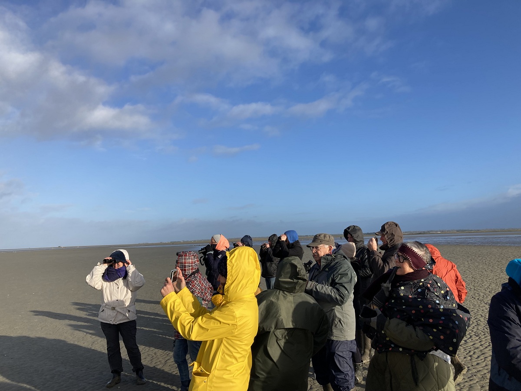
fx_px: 421
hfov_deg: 63.4
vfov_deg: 49.7
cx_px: 260
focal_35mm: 28
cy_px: 196
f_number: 1.8
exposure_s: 1/1919
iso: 20
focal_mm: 3.99
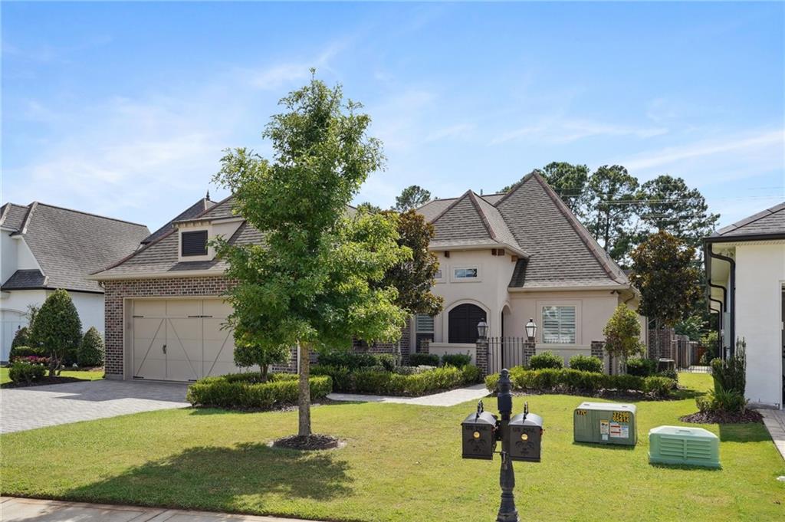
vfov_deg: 46.3
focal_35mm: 28
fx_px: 610
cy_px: 261
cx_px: 392
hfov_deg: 65.5
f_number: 11
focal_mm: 28
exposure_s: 1/640
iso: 800
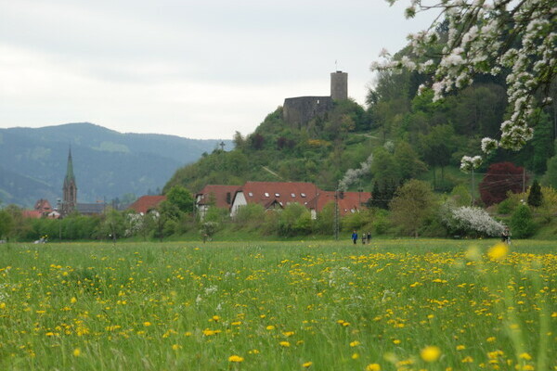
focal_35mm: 105
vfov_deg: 13.0
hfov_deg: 19.5
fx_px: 1624
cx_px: 278
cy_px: 186
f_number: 5.3
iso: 125
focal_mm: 70
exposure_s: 1/125
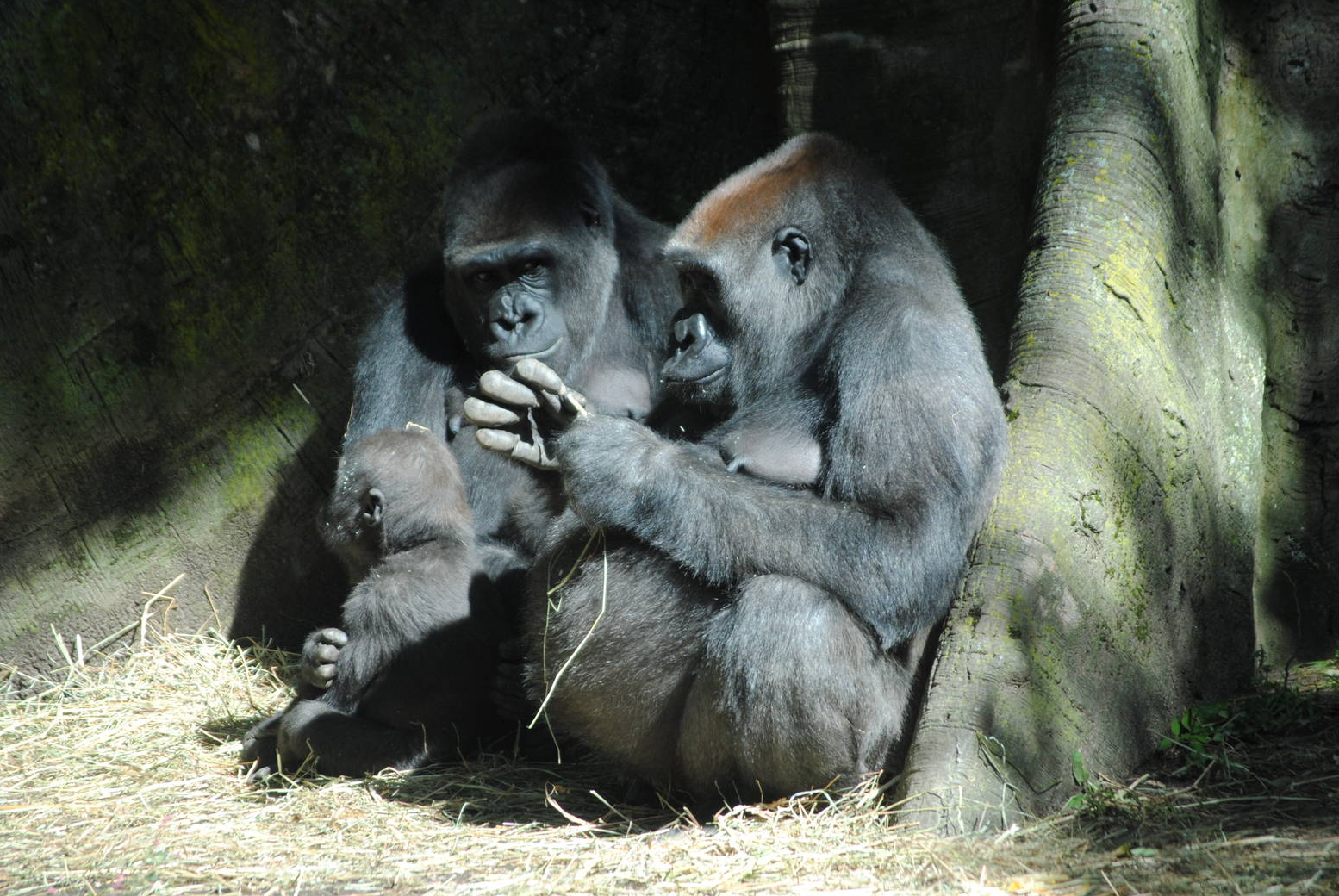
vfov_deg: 6.6
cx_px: 683
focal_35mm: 209
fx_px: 7764
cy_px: 460
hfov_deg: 9.9
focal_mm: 135
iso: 200
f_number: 5
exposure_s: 1/200
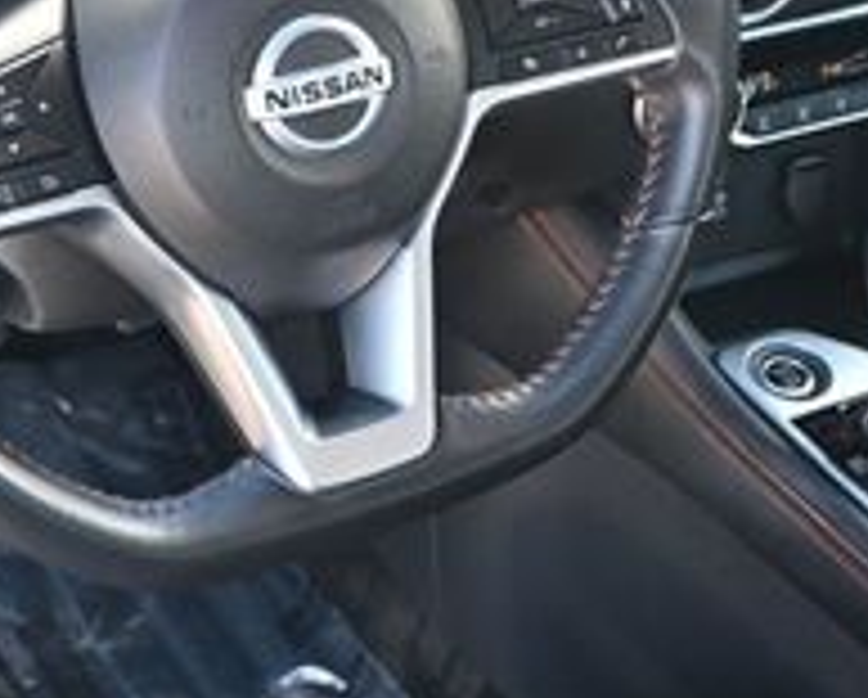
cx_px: 549
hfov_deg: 21.0
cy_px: 230
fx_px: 2336
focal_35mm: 91
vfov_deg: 16.9
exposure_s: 1/125
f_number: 3.8
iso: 450
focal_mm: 19.5
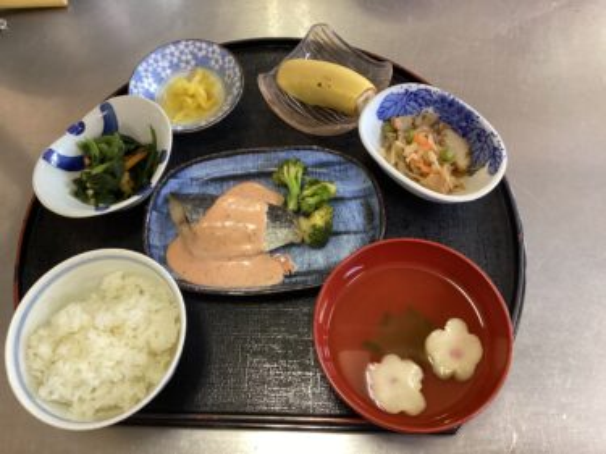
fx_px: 543
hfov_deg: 58.4
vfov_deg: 45.4
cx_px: 303
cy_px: 227
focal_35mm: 31
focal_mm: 3.3
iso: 320
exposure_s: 1/50
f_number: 2.4
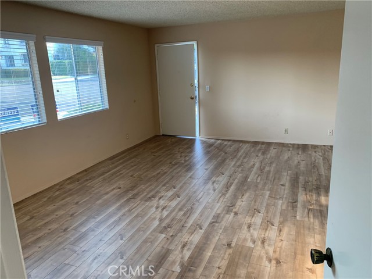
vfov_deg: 53.1
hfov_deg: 67.3
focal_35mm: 26
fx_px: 279
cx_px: 186
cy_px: 140
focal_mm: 4.25
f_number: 1.8
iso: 100
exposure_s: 1/89
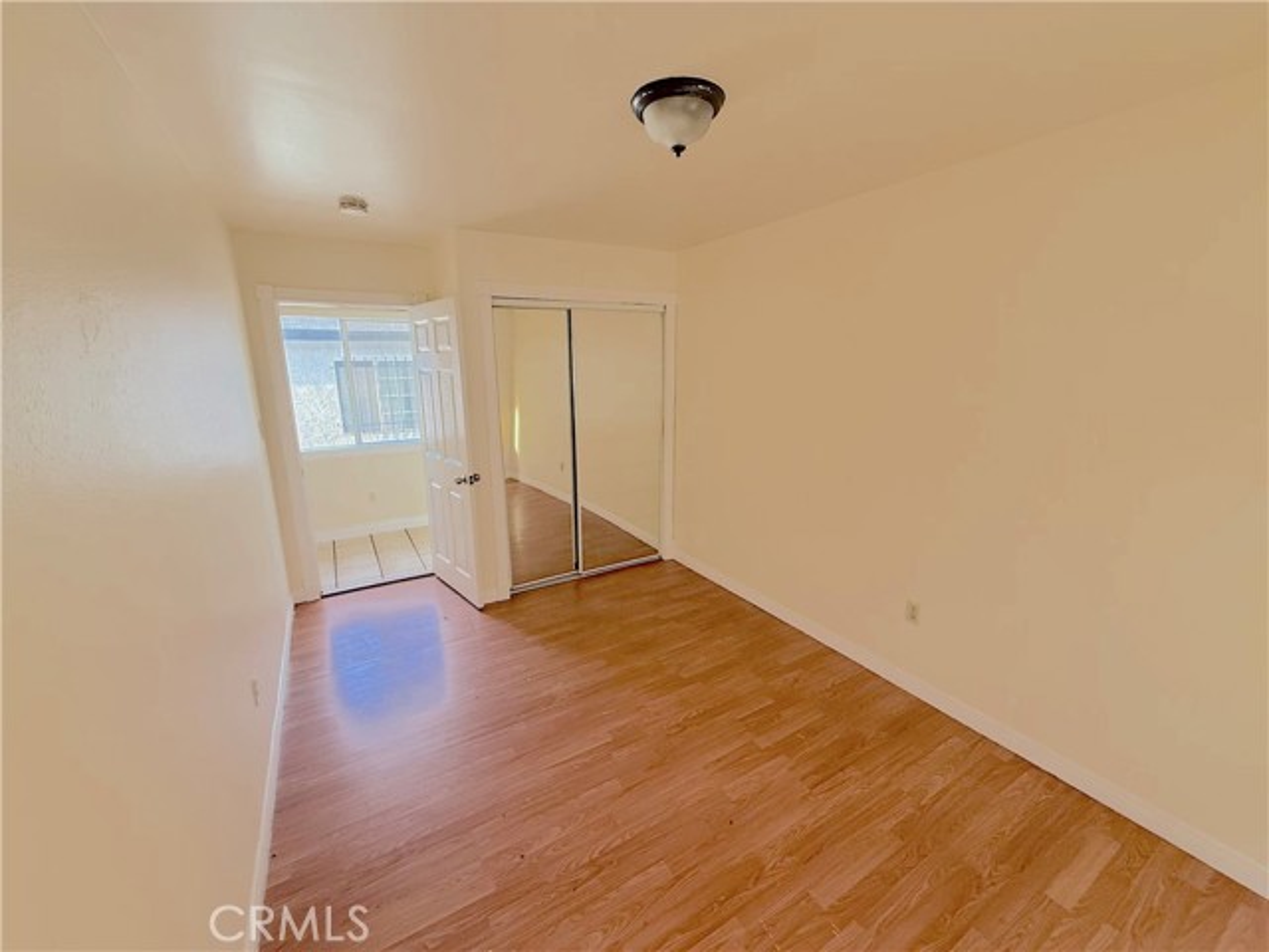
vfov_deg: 85.7
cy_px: 476
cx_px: 634
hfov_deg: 102.1
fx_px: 513
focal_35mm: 14
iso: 320
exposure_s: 1/99
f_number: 2.2
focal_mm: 2.22
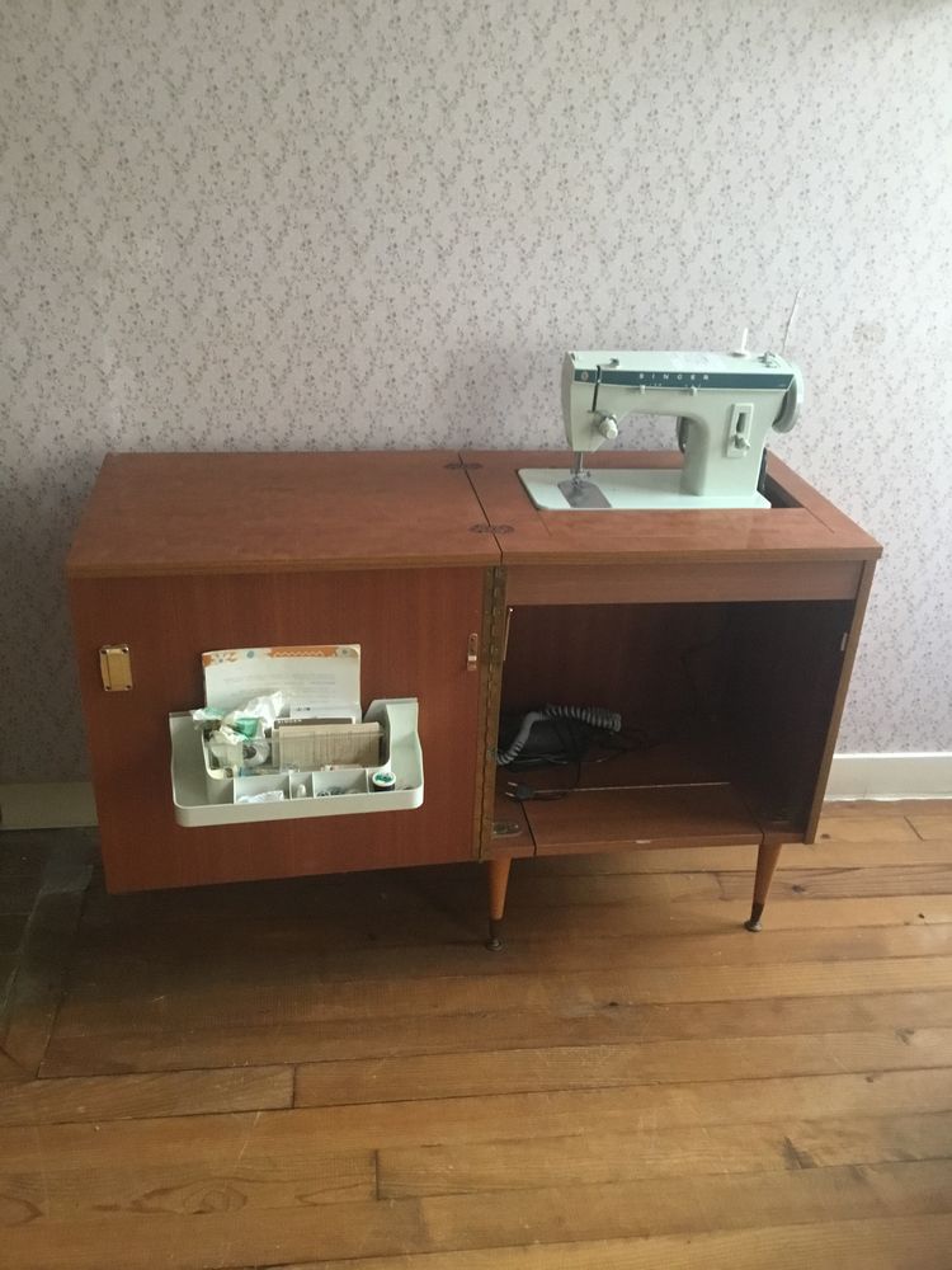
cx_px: 476
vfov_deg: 58.4
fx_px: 1137
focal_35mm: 31
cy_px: 635
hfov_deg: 45.4
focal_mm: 3.3
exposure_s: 1/20
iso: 250
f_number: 2.4
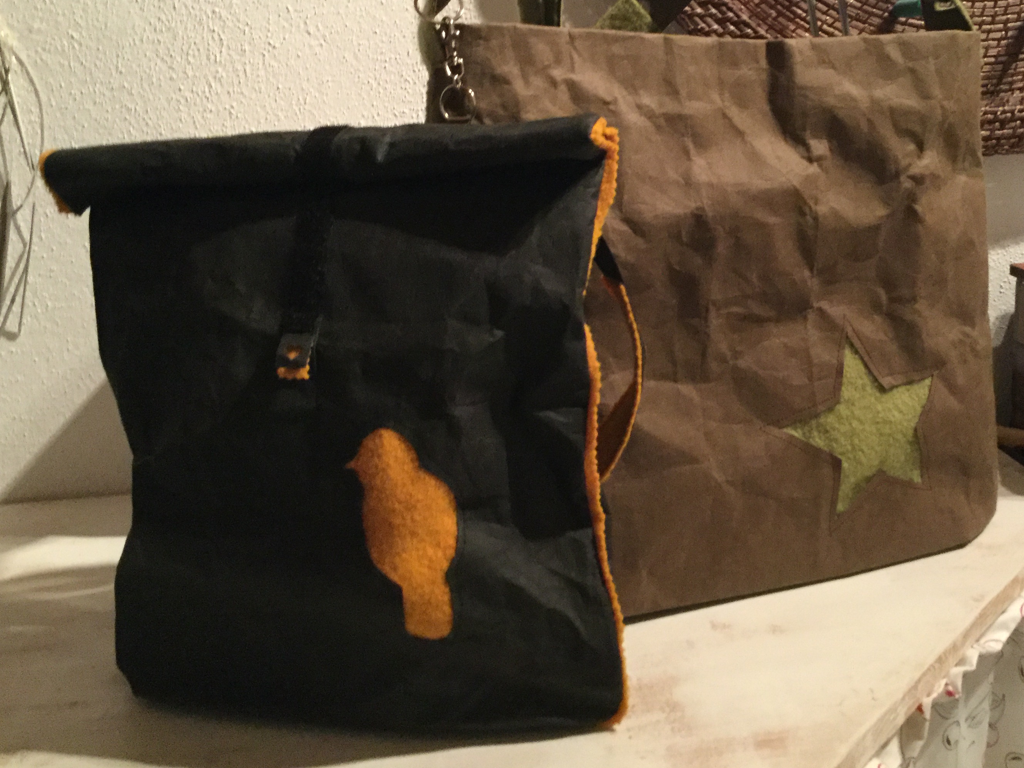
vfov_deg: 37.5
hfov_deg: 48.8
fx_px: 1124
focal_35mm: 38
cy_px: 298
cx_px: 591
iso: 200
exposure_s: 1/17
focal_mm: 3.3
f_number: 2.4
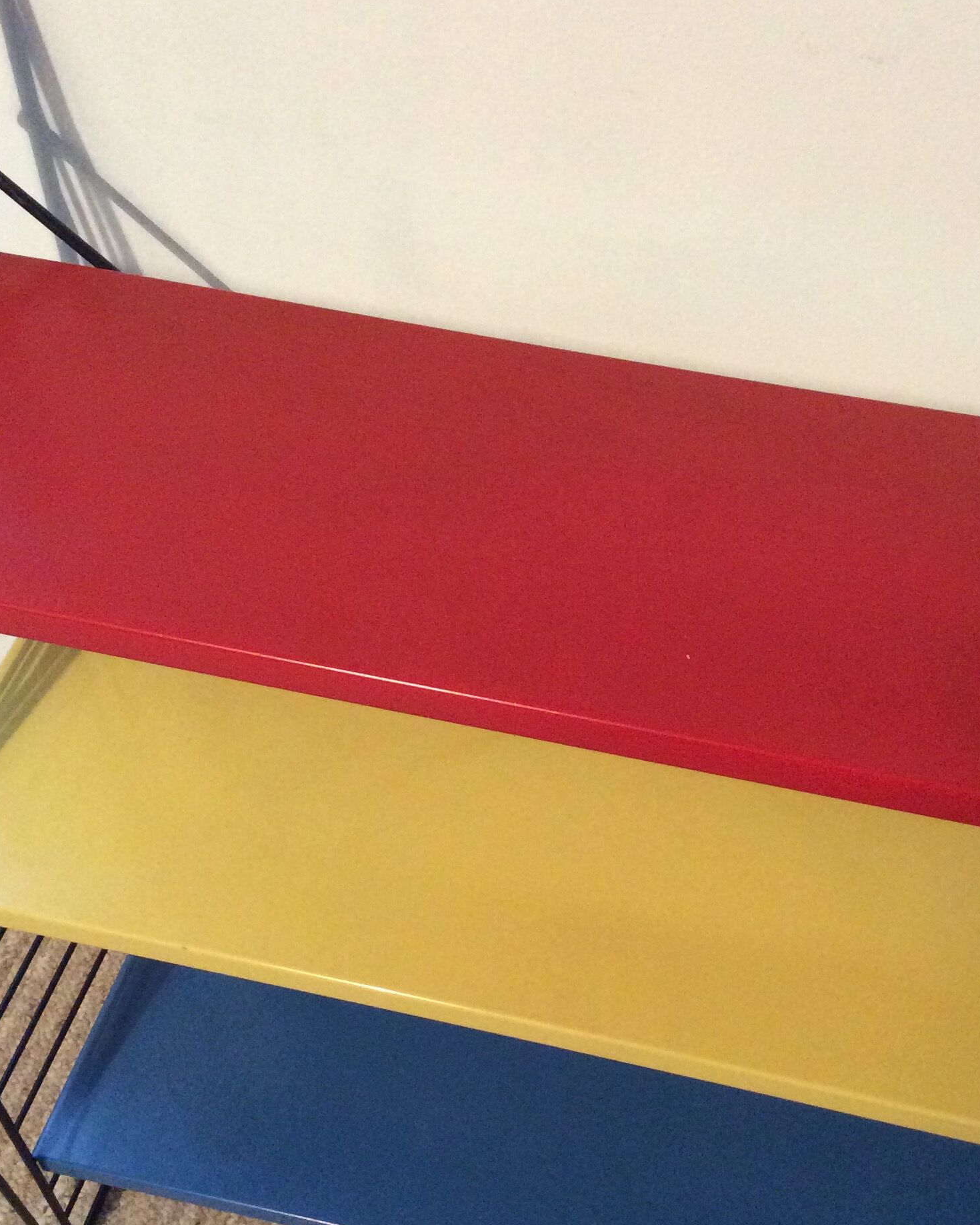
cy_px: 740
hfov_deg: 34.0
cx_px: 589
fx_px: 1595
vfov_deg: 41.8
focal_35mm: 44
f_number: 2.4
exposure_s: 1/25
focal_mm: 3.3
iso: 320
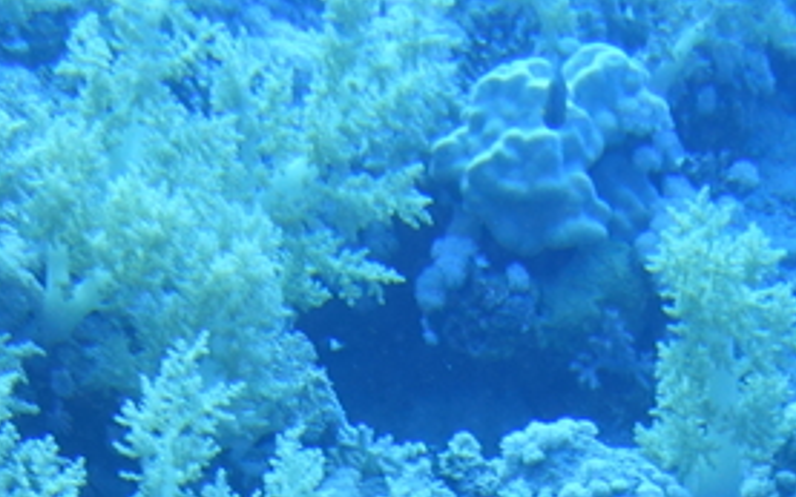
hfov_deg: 12.7
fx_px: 3579
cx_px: 540
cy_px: 1151
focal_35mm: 165
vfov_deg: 7.5
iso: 125
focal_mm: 12.81
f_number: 2.8
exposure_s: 1/60
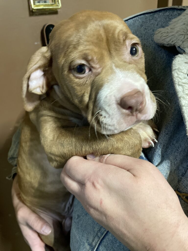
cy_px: 126
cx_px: 94
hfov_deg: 53.1
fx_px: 188
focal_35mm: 26
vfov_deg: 67.3
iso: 500
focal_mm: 4.2
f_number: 1.6
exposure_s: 1/50
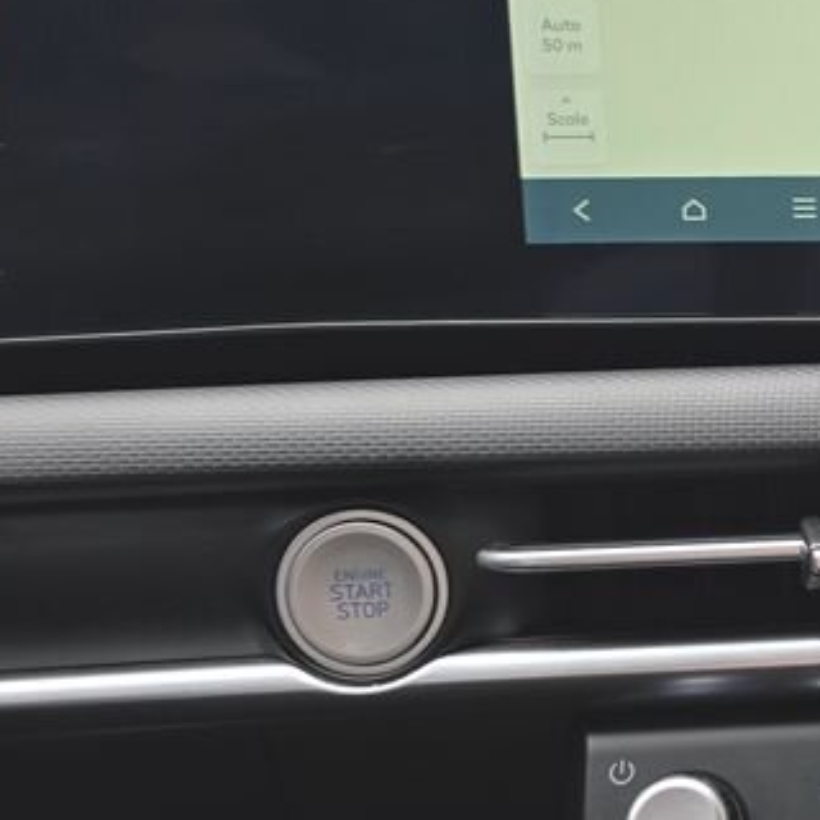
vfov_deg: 26.5
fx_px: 1742
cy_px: 392
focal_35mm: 65
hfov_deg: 22.2
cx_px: 1207
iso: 16
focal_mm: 6.3
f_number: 1.7
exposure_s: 1/50
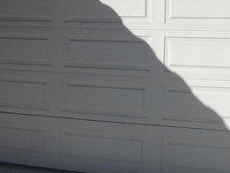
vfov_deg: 10.3
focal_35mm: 141
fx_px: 937
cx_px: 136
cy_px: -50
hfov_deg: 14.0
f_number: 7.8
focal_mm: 6.3
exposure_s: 1/160
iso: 64
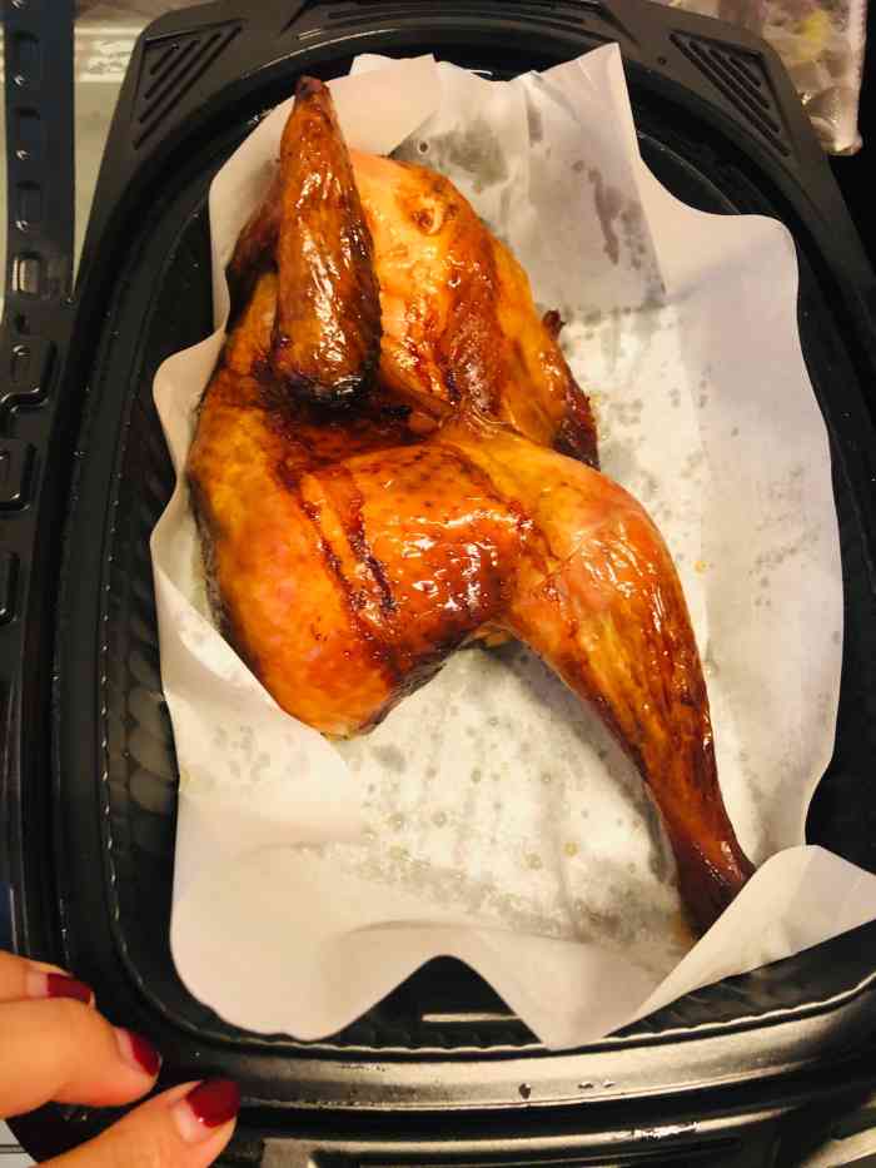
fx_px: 945
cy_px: 584
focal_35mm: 28
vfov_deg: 63.4
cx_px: 438
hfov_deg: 49.8
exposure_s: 1/8
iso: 100
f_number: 1.8
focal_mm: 4
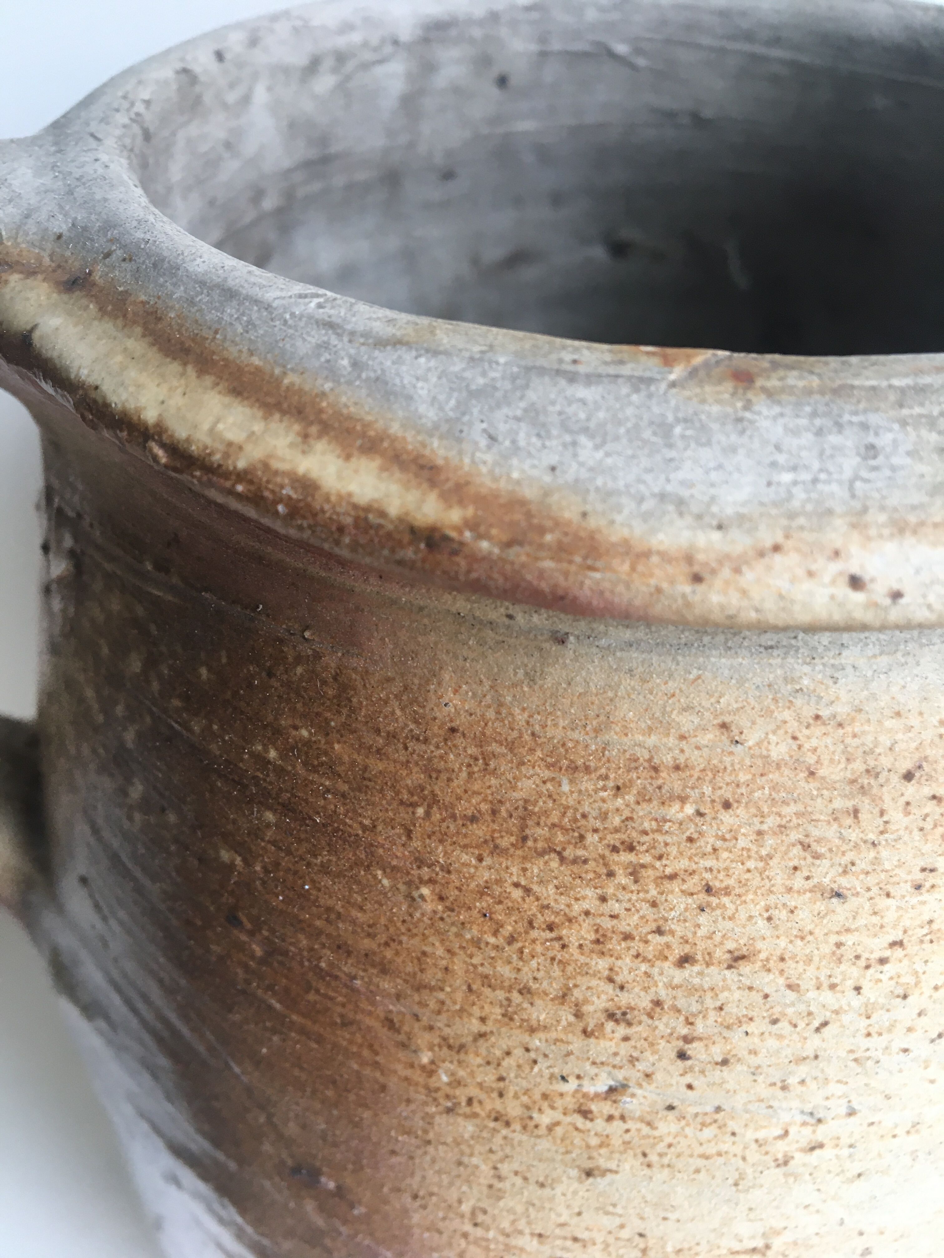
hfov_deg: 48.2
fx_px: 1054
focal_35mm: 29
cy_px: 629
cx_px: 472
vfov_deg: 61.7
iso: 50
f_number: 2.2
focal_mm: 4.15
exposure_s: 1/33
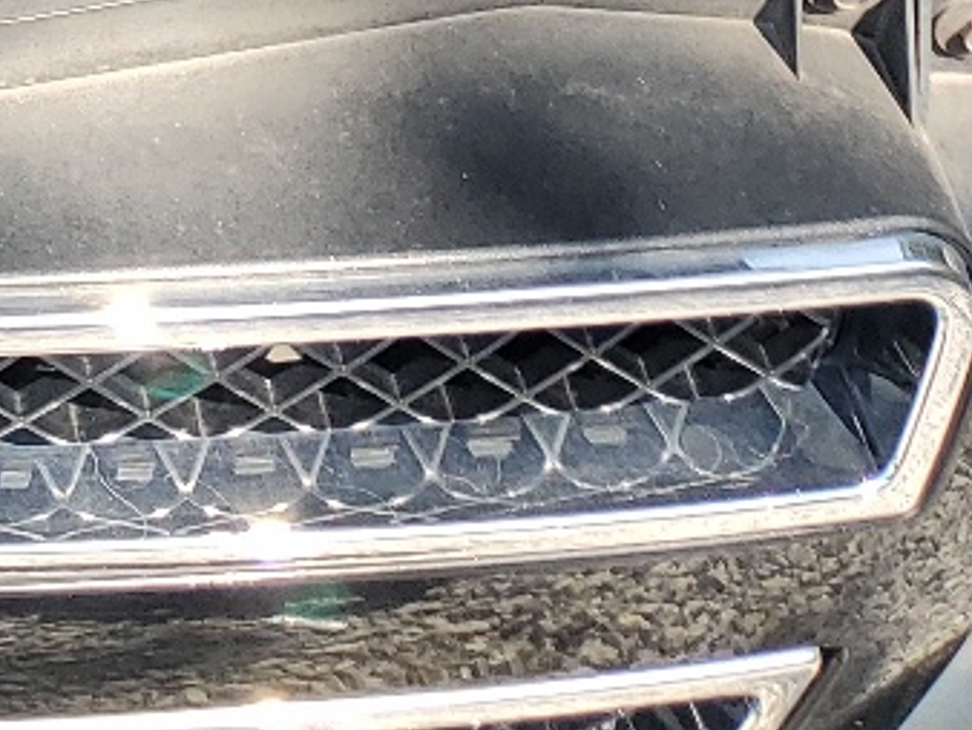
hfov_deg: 14.1
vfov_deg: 10.6
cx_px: -799
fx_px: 3456
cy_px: -940
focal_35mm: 123
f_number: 1.5
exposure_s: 1/417
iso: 50
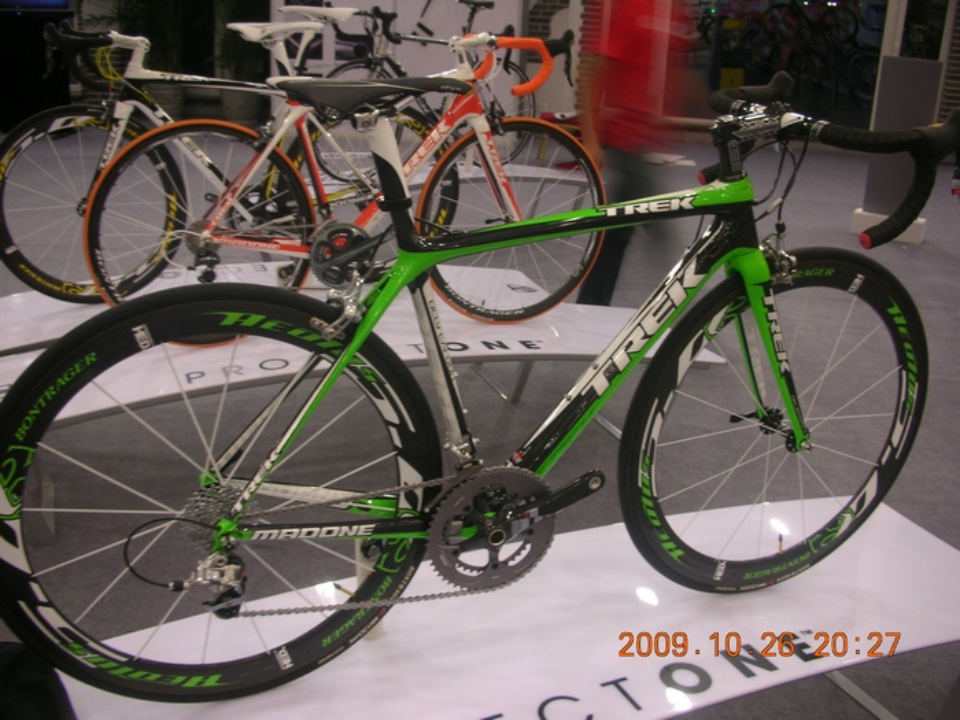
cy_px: 360
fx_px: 971
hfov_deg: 52.6
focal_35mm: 35
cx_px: 480
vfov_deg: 40.7
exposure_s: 1/3.9
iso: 65
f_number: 3
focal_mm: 5.8
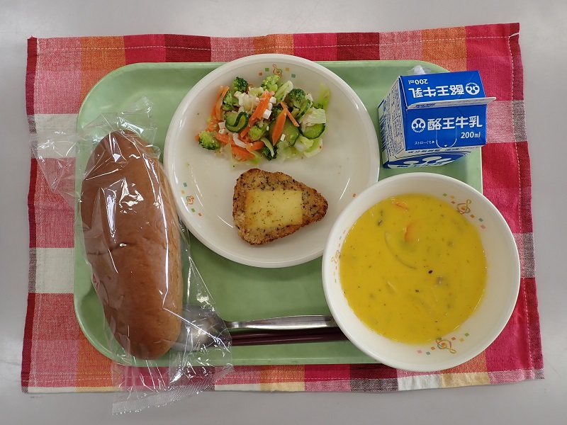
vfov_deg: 54.9
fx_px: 409
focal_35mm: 25
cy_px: 212
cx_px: 284
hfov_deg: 69.4
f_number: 2.8
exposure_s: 1/80
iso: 100
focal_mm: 4.5
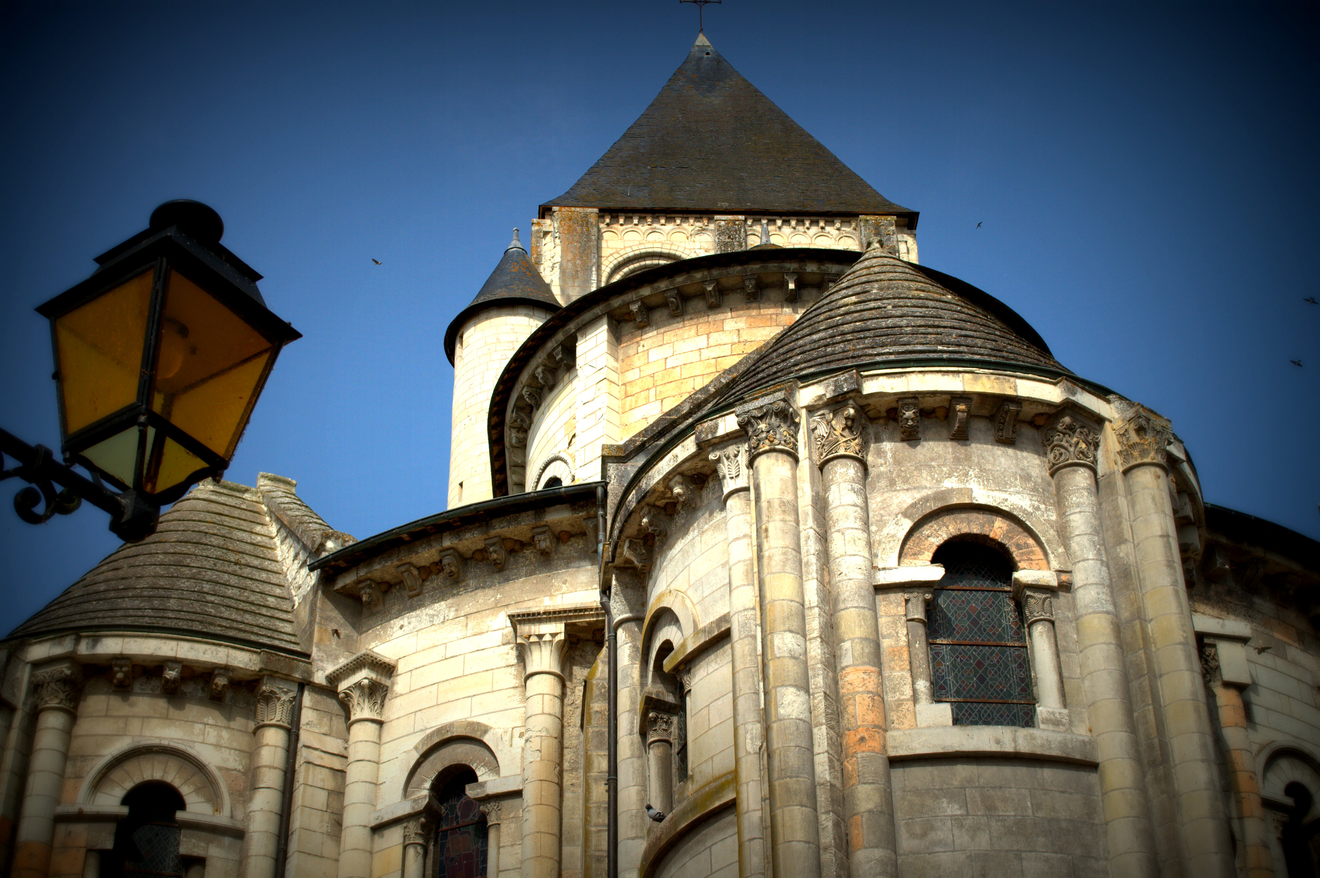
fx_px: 1979
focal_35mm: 54
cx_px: 660
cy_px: 439
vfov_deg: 25.0
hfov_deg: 36.9
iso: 200
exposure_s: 1/800
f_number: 9
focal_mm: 36
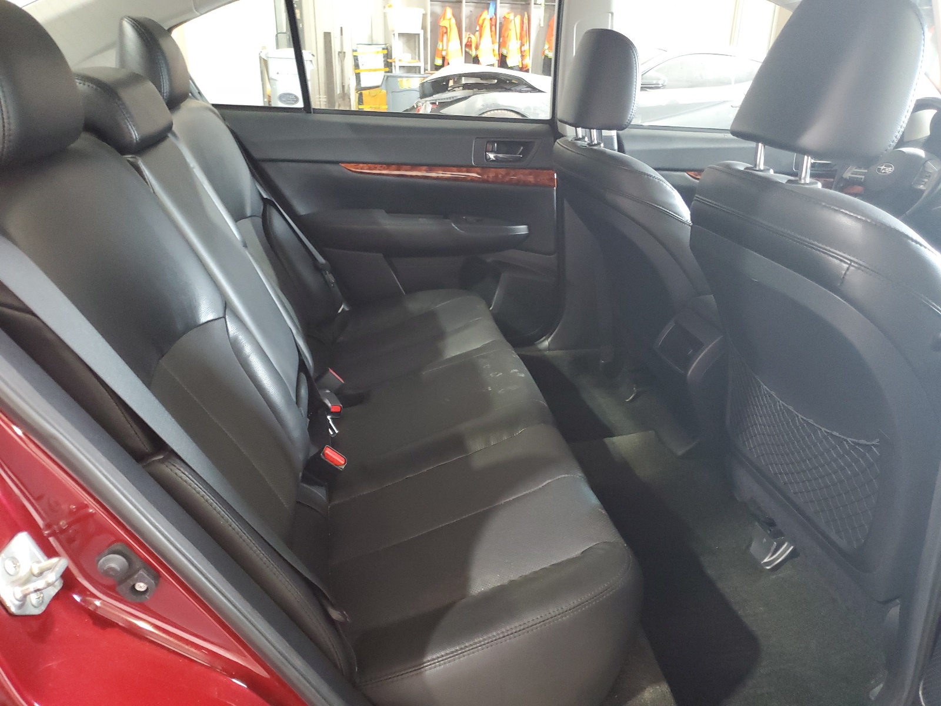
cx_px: 470
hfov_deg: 67.3
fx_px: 707
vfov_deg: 53.1
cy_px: 353
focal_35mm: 26
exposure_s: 1/30
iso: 325
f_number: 1.5
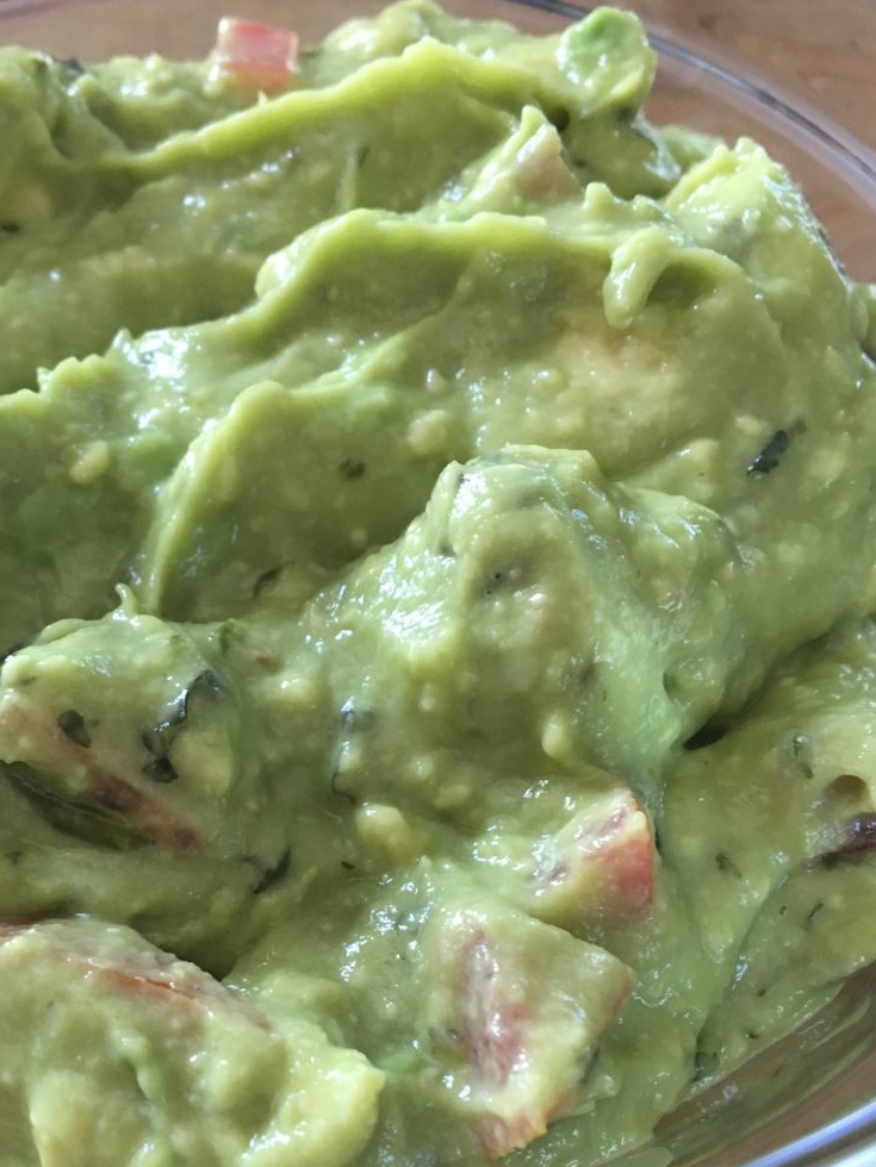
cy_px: 732
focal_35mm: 45
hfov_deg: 31.7
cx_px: 247
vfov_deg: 41.8
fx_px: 1518
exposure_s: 1/30
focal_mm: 4.15
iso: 80
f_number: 2.2
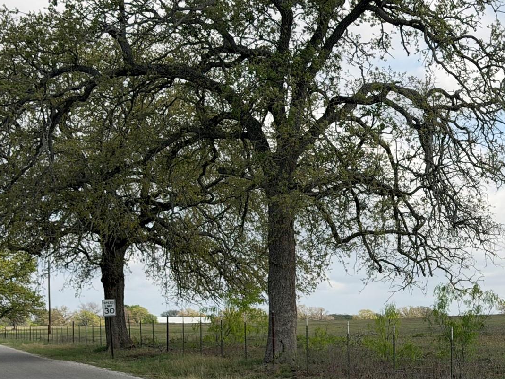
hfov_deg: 20.9
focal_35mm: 92
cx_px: 456
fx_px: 1342
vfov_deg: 15.9
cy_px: 305
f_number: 1.78
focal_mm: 6.76
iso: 80
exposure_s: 1/4878
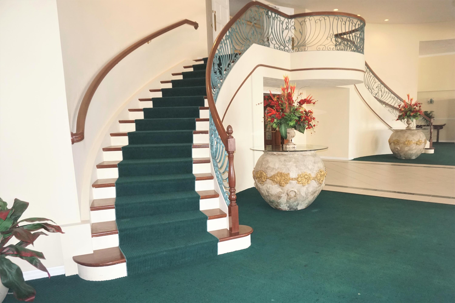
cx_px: 228
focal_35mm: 24
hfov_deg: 73.7
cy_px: 152
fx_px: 303
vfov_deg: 53.1
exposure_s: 1/160
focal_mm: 16
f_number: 3.5
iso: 1600
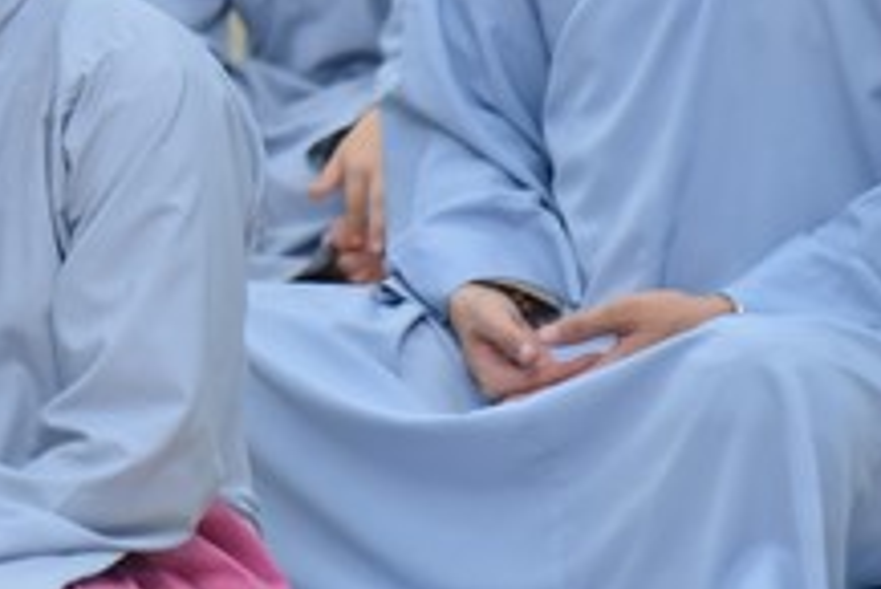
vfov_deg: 3.8
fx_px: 8791
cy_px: -10
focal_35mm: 359
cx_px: -191
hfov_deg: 5.7
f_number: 4.5
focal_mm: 120
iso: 1250
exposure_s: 1/125
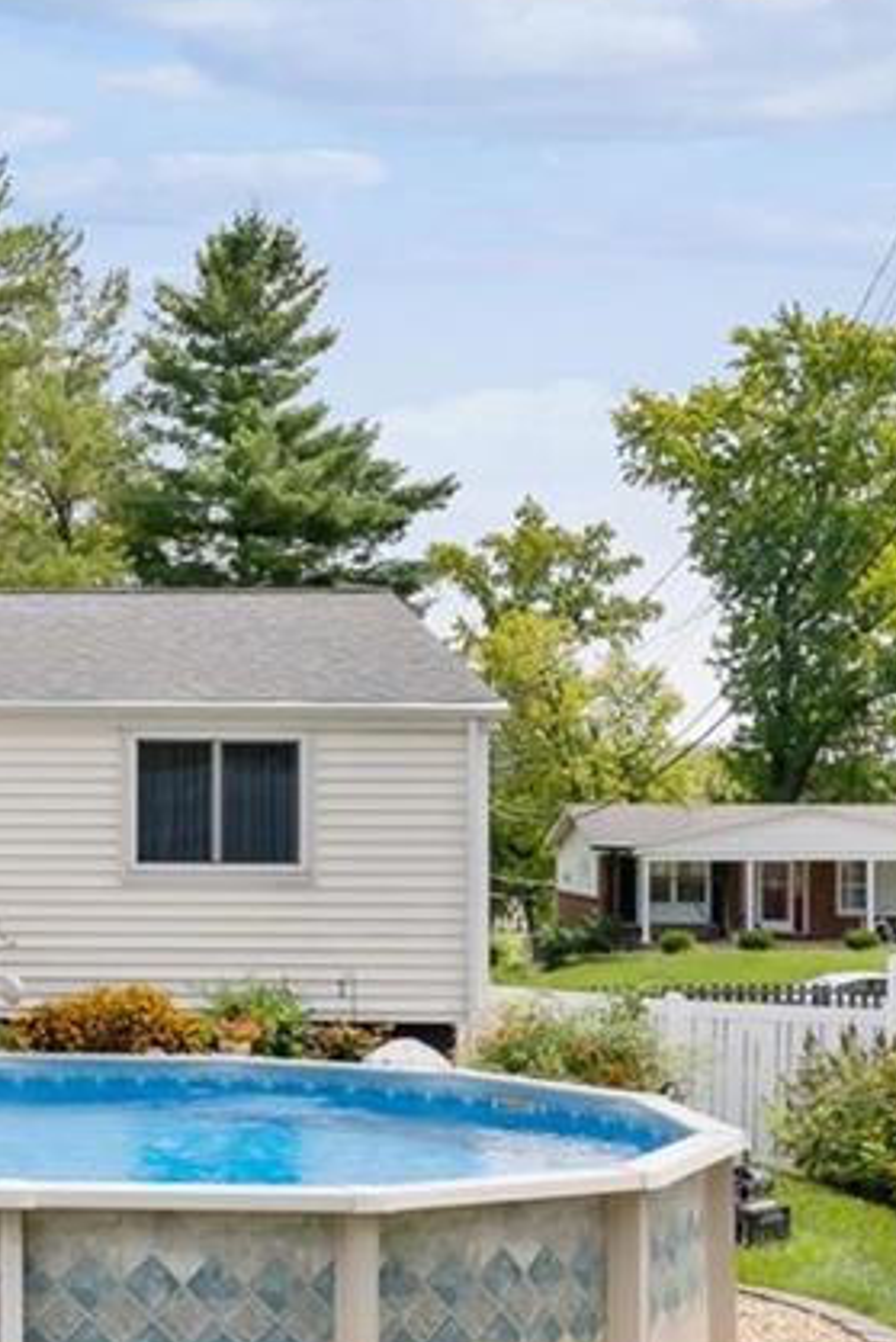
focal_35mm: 68
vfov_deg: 29.7
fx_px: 2524
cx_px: -212
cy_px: 790
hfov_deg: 18.9
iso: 100
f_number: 8
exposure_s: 1/200
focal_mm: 17.7
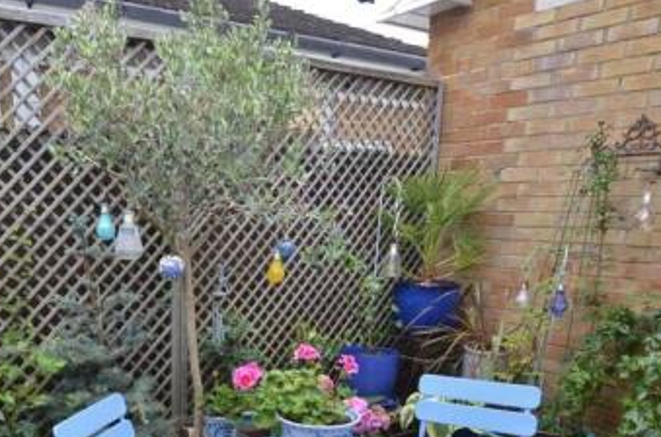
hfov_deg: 57.2
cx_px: 205
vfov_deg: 39.1
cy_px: 357
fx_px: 585
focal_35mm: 32
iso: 220
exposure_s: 1/125
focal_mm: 11
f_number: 5.6
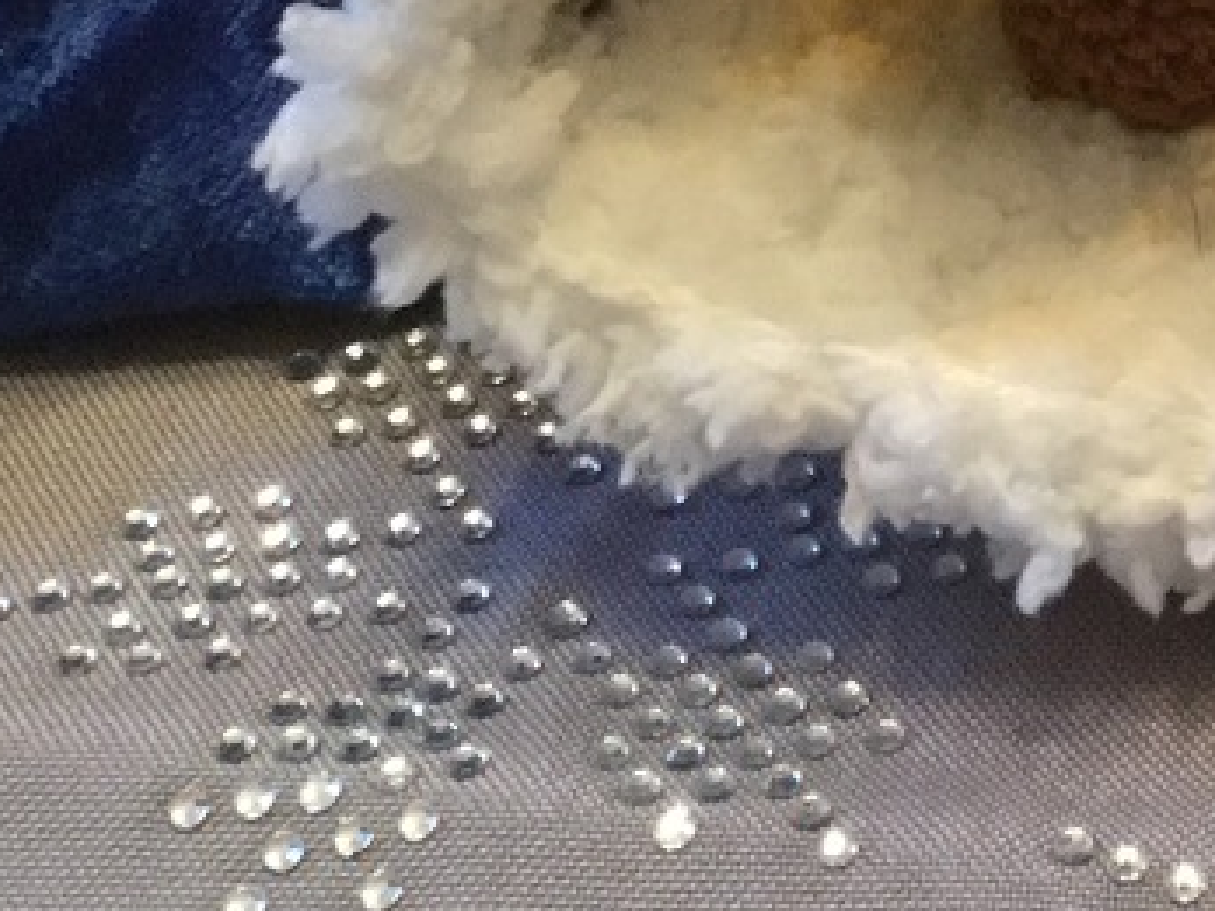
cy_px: -398
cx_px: 1685
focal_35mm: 95
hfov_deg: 18.8
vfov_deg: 14.6
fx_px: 3334
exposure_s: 1/17
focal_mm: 3.3
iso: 250
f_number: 2.4
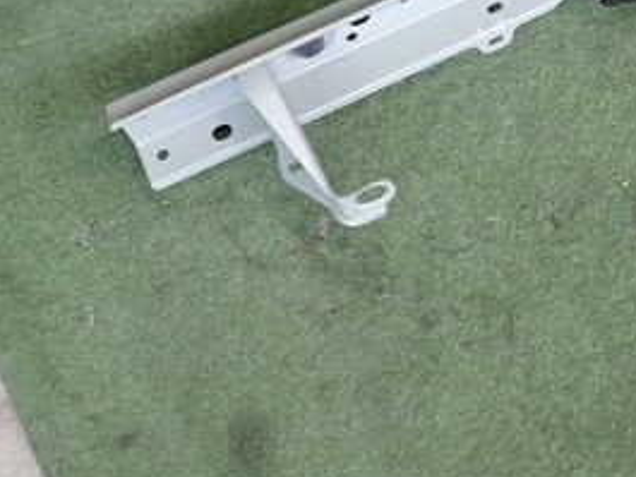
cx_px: 641
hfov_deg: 26.9
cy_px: 31
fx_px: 1250
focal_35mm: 68
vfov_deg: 21.1
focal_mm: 5.4
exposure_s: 1/50
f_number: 2.3
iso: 200
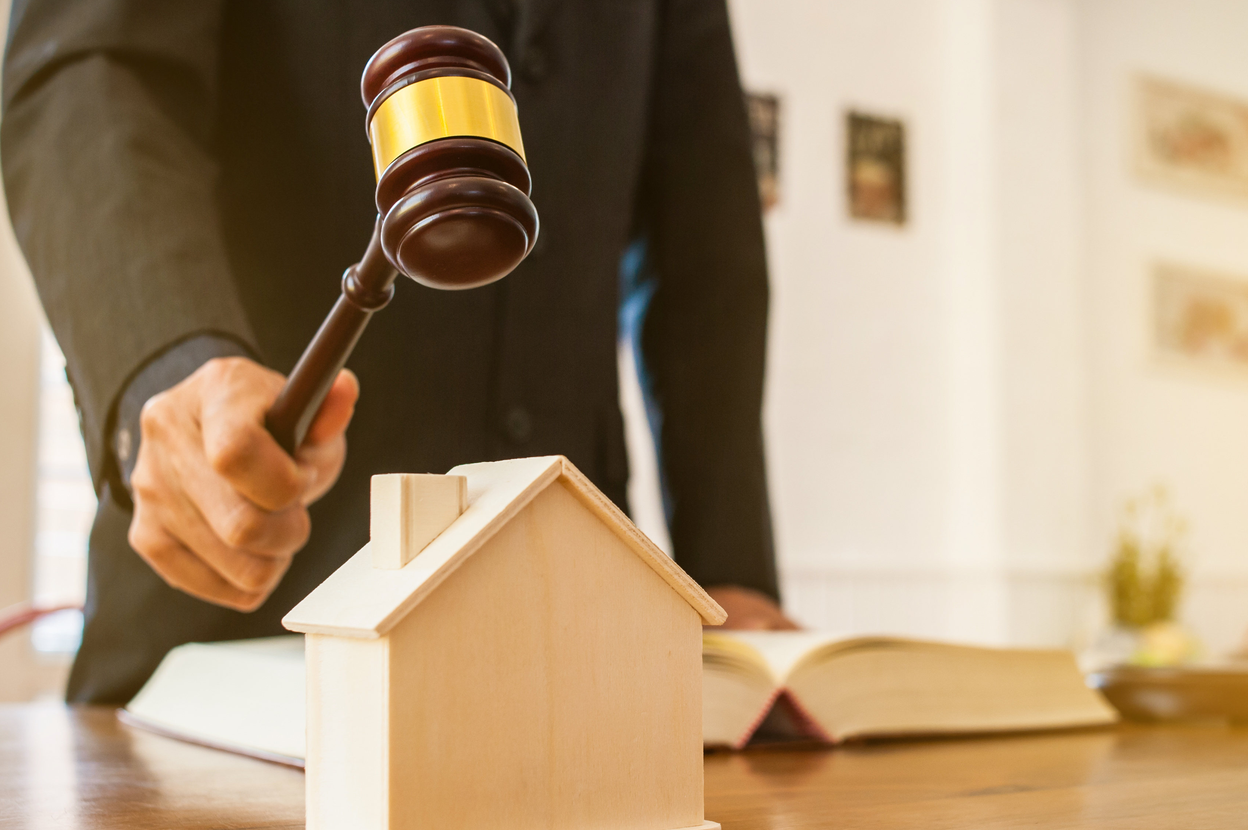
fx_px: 1524
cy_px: 417
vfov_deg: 30.5
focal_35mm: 44
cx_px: 660
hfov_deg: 44.5
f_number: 5
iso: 400
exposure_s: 1/125
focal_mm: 35
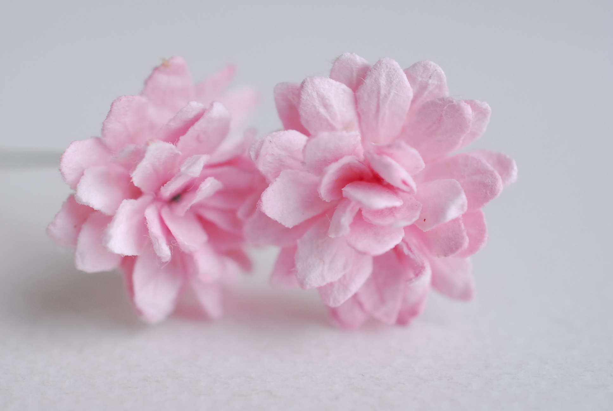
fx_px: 1023
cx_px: 306
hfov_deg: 33.4
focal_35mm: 60
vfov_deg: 22.7
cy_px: 206
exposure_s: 1/160
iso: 640
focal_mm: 40
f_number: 5.6
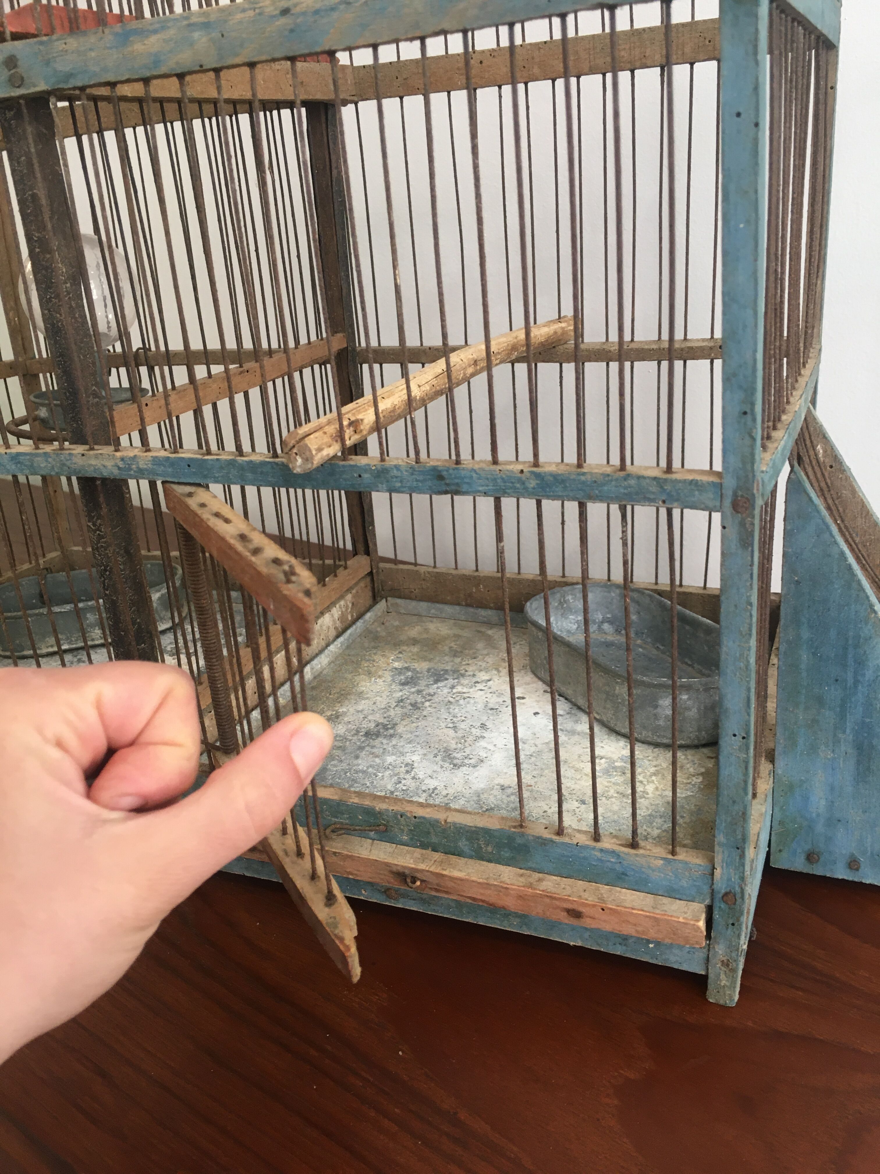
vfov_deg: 61.7
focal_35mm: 29
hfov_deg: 48.2
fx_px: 983
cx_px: 440
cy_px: 587
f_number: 2.2
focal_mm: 4.15
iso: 100
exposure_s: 1/33
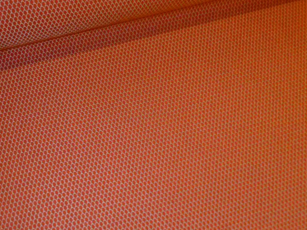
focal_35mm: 56
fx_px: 497
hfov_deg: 34.3
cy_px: 118
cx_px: 151
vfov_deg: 26.1
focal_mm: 9.6
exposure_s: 1/40
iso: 800
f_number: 4.9
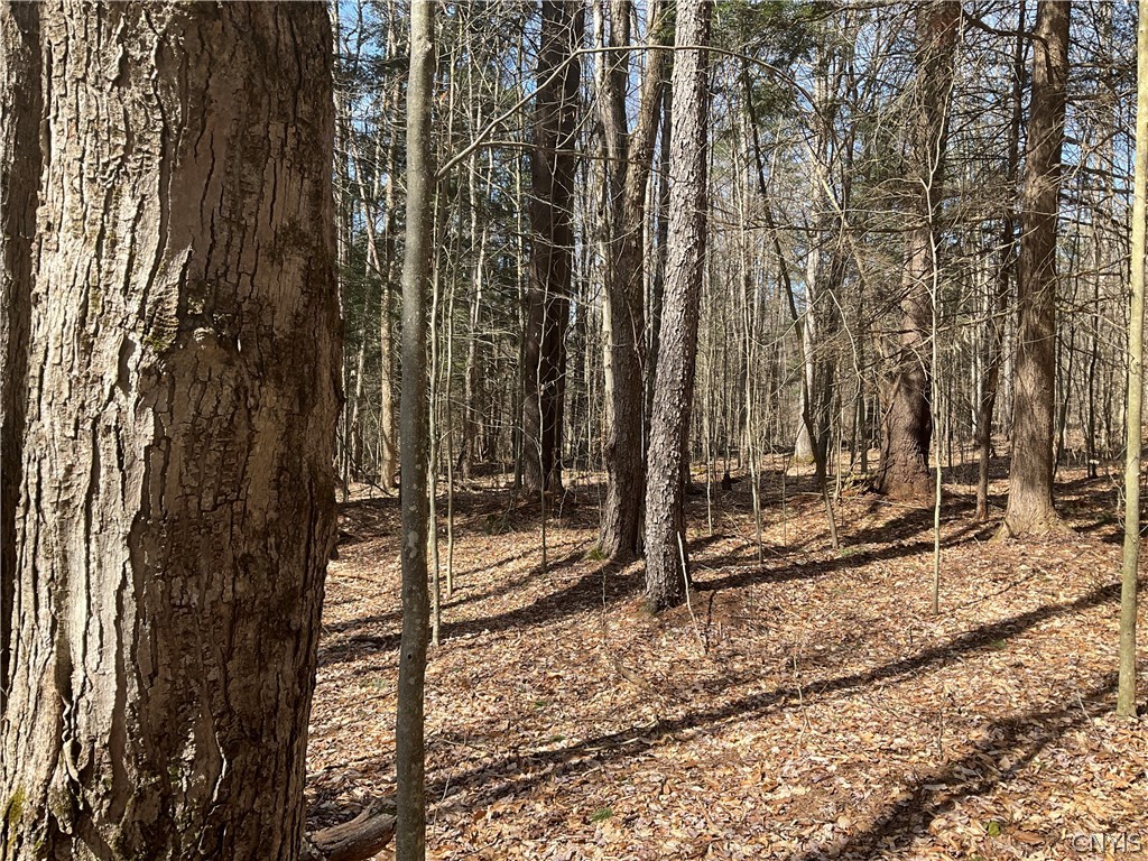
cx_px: 574
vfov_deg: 48.2
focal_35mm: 29
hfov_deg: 61.7
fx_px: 962
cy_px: 430
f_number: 1.8
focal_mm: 3
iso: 25
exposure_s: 1/556
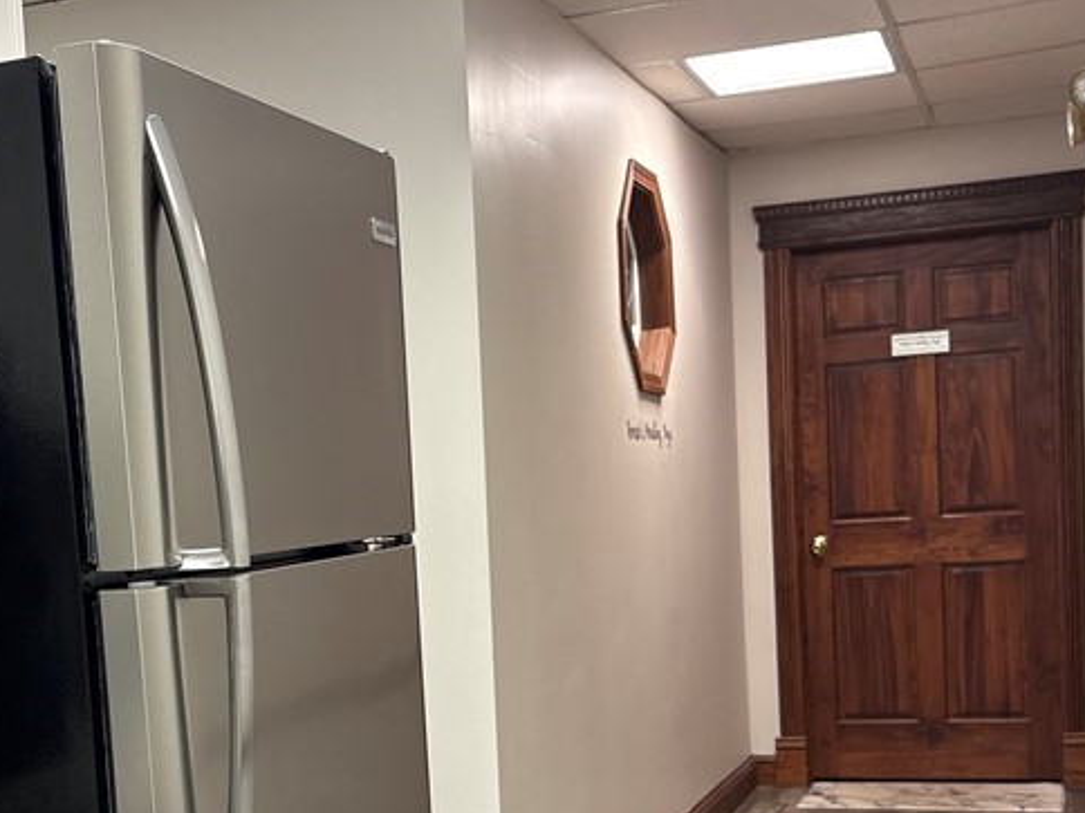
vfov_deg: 26.0
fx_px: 1724
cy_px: 661
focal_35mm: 55
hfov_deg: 34.7
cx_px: 379
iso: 100
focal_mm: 5.96
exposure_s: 1/60
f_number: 1.6
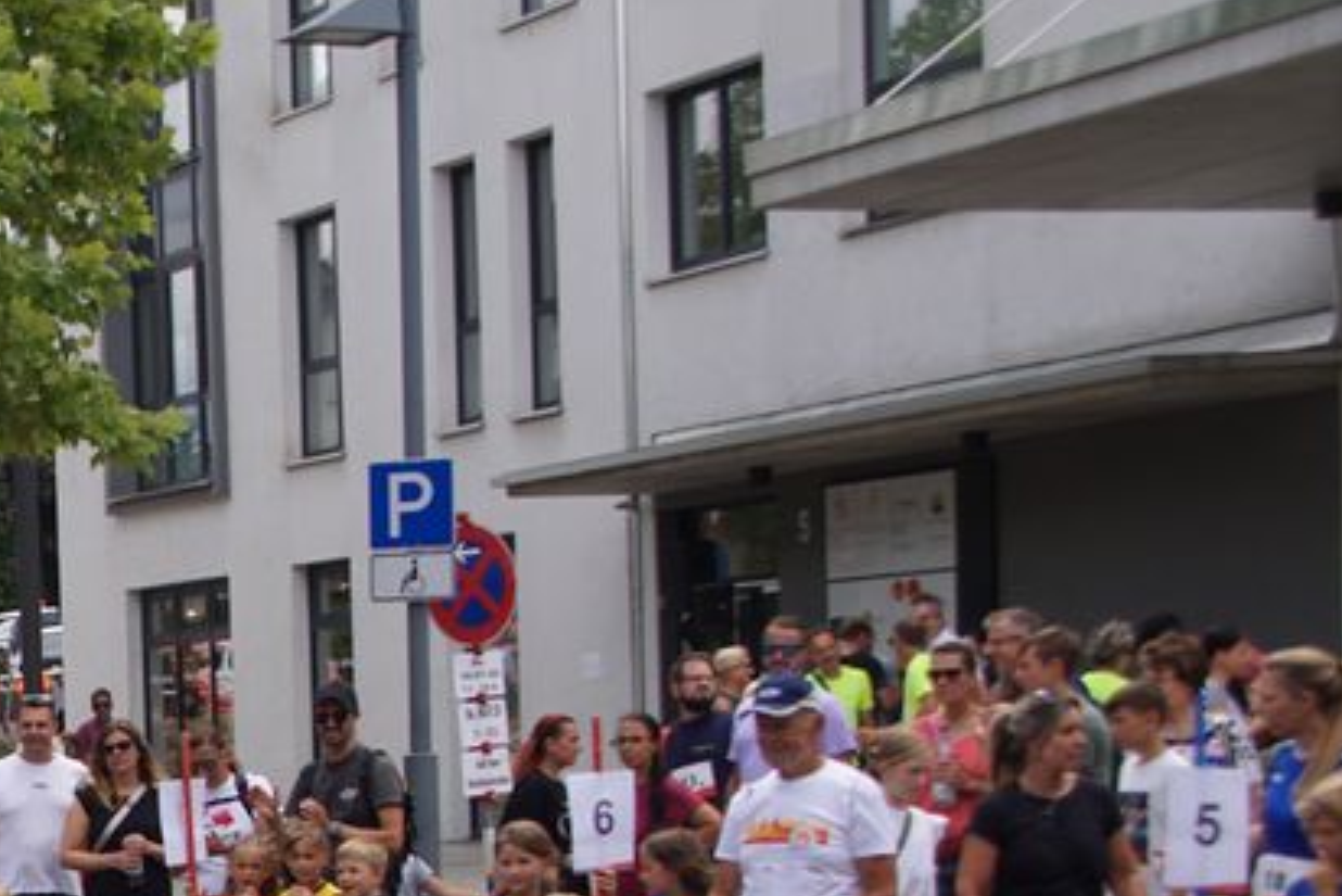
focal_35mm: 97
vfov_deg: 13.8
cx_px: -261
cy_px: 992
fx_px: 3617
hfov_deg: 19.8
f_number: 5.6
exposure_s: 1/320
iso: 100
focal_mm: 26
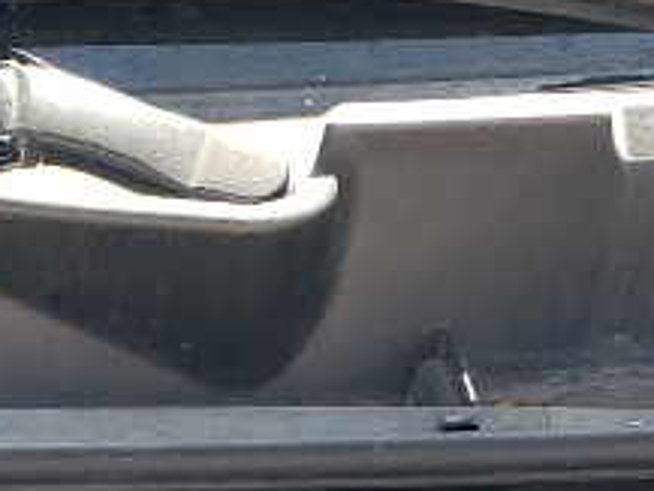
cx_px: -325
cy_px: 1452
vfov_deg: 7.0
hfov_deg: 10.0
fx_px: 3629
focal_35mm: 192
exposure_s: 1/333
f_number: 1.5
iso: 50
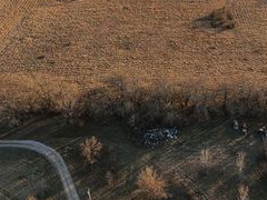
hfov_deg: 37.5
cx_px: 192
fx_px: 386
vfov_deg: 27.4
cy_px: -3
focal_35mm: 50
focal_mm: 8.67
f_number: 1.8
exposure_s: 1/640
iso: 300
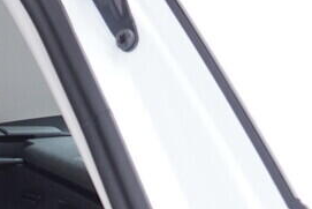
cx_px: -503
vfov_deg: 6.9
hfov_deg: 9.3
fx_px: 1656
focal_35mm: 191
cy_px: 441
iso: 320
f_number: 2.8
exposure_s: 1/40
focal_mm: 24
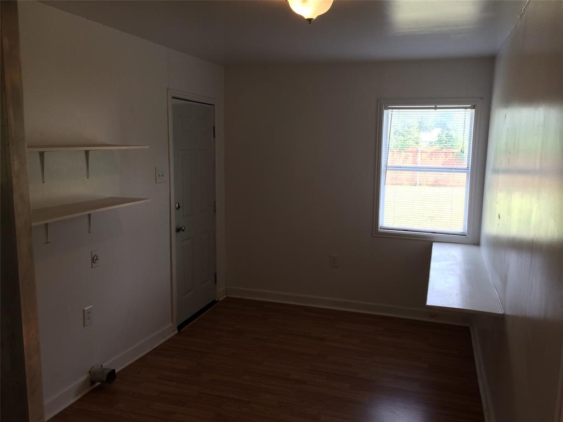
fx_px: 472
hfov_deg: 61.7
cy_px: 211
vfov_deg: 48.2
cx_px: 282
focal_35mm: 29
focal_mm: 4.15
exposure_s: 1/60
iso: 32
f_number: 2.2
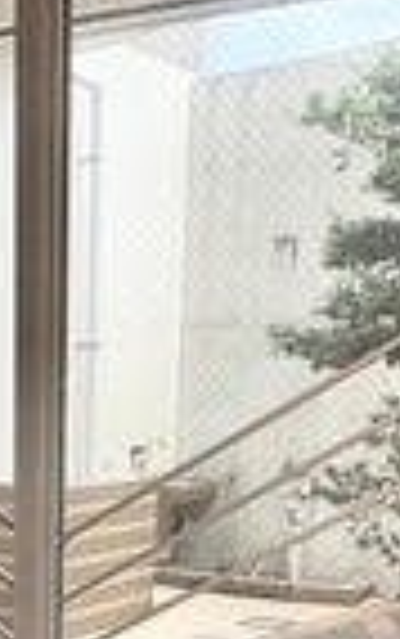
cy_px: 749
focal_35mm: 73
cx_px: 40
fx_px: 1271
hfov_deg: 17.6
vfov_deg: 25.5
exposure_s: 1/99
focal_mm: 2.22
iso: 40
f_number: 2.2
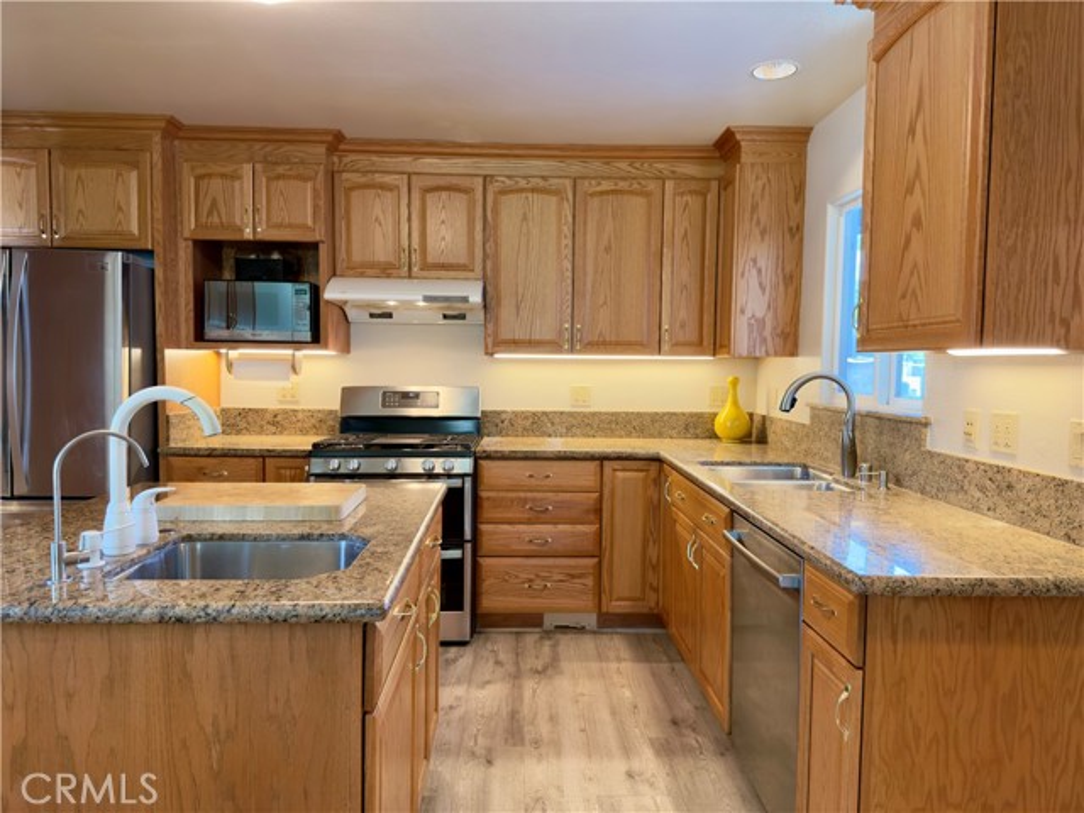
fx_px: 752
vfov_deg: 56.8
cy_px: 406
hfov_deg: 71.6
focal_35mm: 24
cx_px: 542
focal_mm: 6.76
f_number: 1.78
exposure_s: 1/120
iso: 320
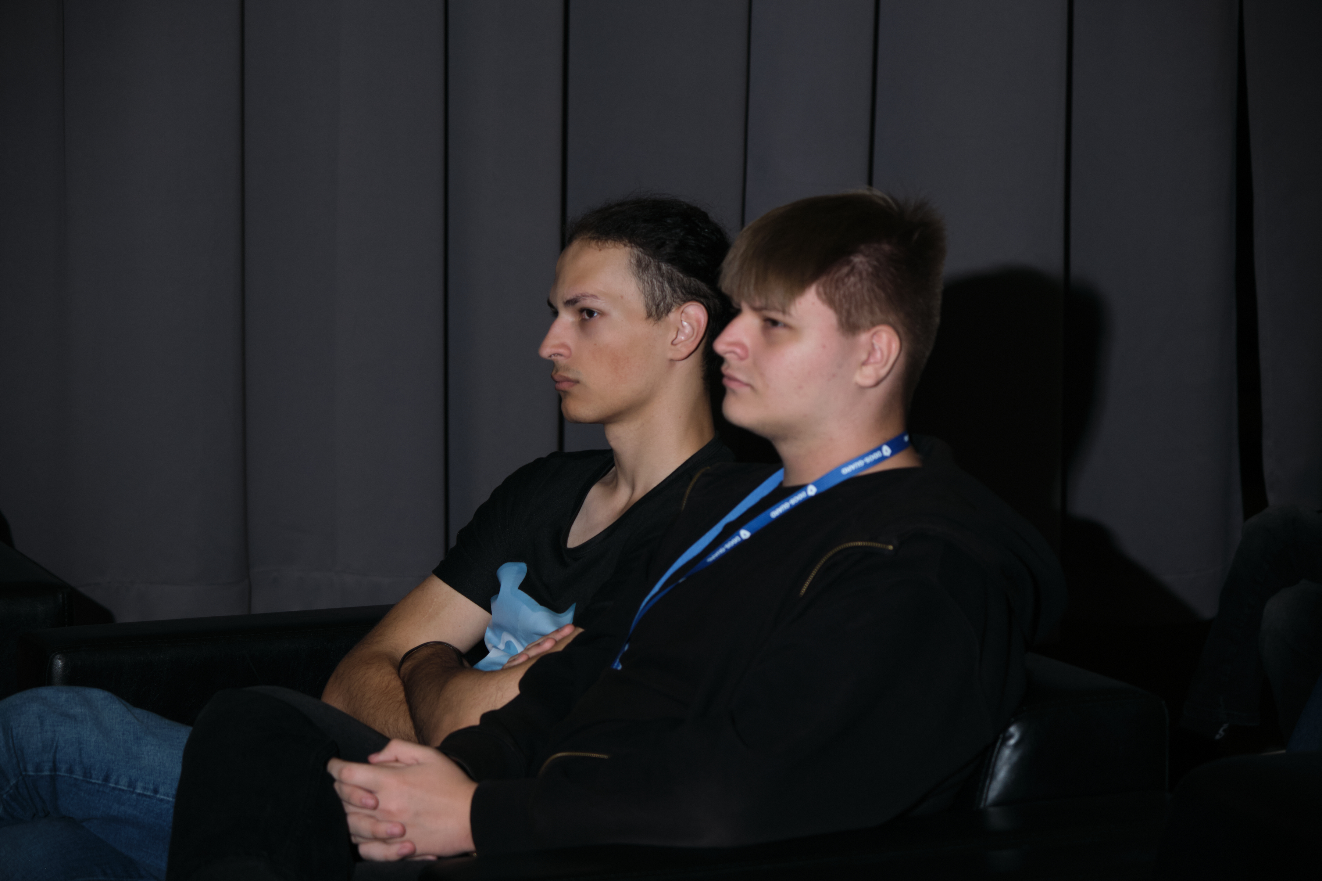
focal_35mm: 120
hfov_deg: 17.1
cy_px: 440
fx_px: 4406
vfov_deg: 11.4
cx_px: 661
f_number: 4
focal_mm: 80
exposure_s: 1/160
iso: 400
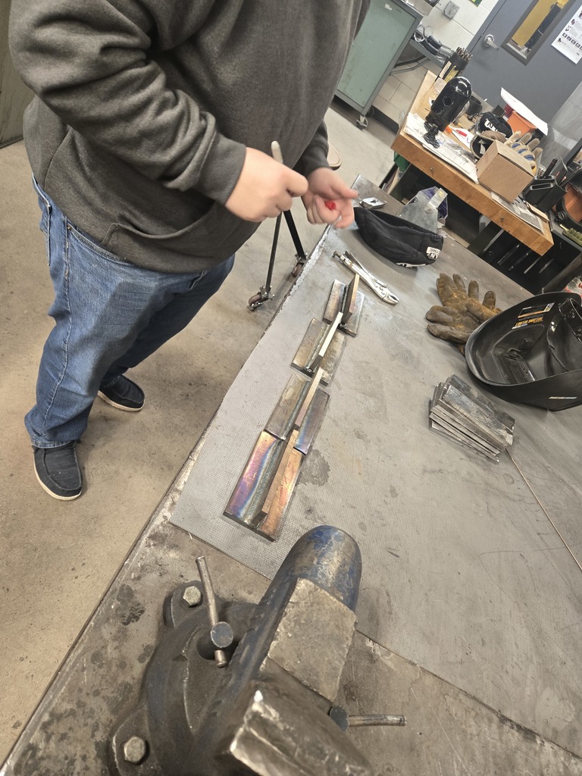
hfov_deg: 58.9
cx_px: 291
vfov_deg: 73.9
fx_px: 516
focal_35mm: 23
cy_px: 388
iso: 320
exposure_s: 1/120
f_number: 1.8
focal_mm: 5.4
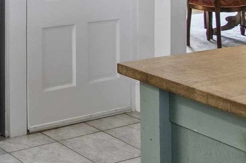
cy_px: -87
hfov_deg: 23.3
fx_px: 505
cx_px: -98
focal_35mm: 74
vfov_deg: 16.6
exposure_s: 1/3.33
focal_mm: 10
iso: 64
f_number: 11
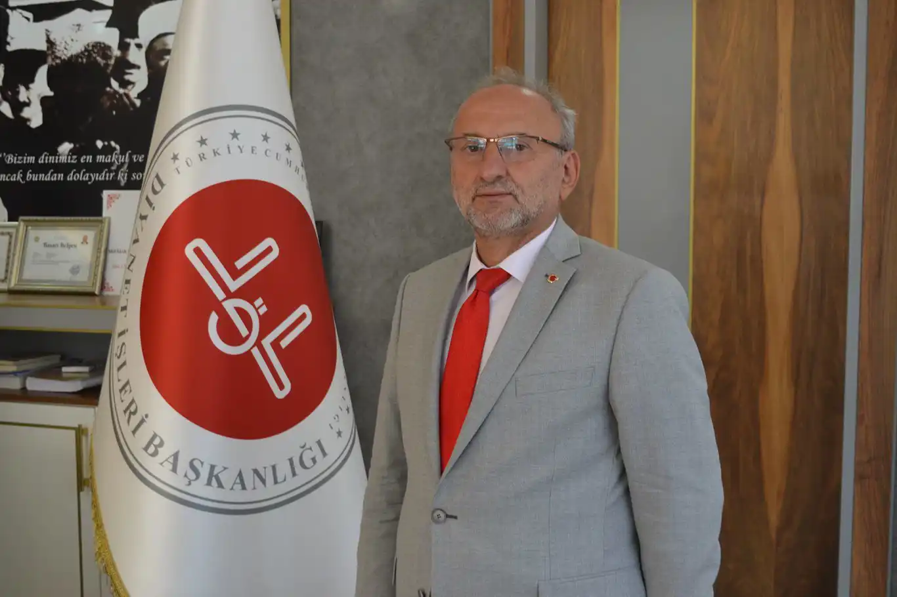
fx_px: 1121
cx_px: 448
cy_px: 298
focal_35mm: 45
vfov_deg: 29.9
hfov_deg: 43.6
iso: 400
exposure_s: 1/40
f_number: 5
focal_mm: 30
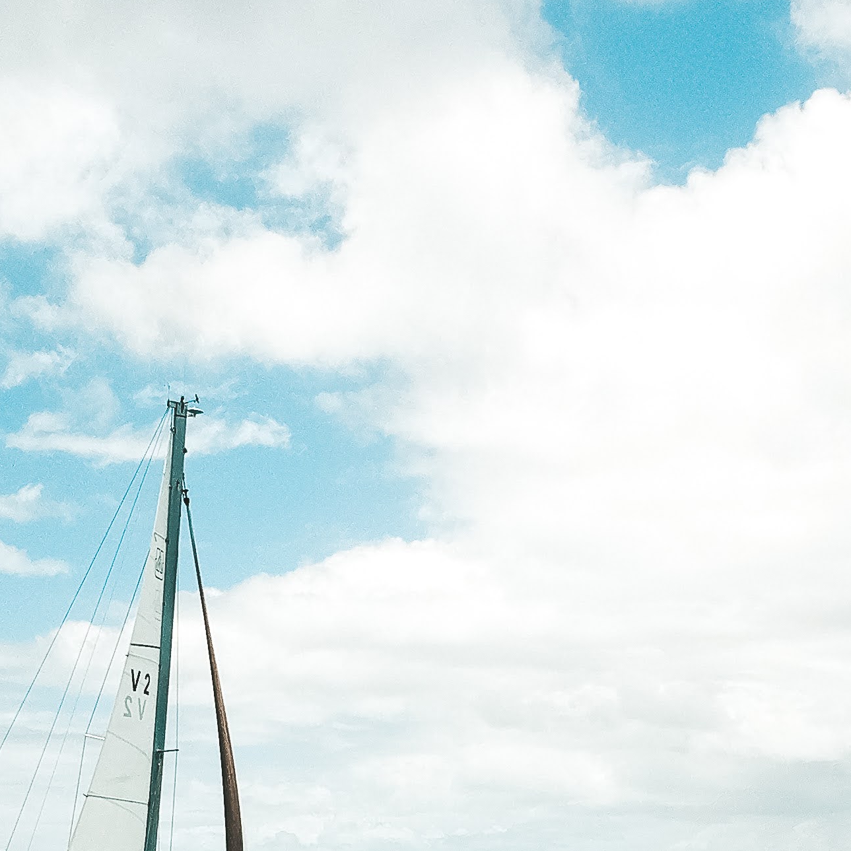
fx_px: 1891
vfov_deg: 23.6
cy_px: 954
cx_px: 474
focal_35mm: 68
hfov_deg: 25.3
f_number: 2.6
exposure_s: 1/3200
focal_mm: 4.49
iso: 100
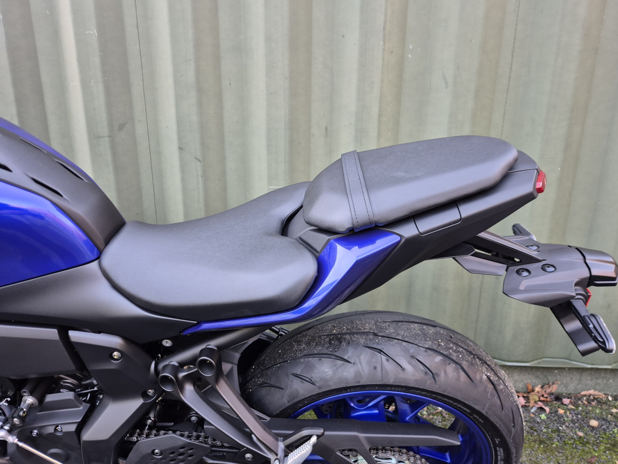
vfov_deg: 58.9
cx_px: 309
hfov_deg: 73.9
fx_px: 411
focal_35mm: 23
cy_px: 232
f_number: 1.8
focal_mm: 5.4
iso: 400
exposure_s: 1/100
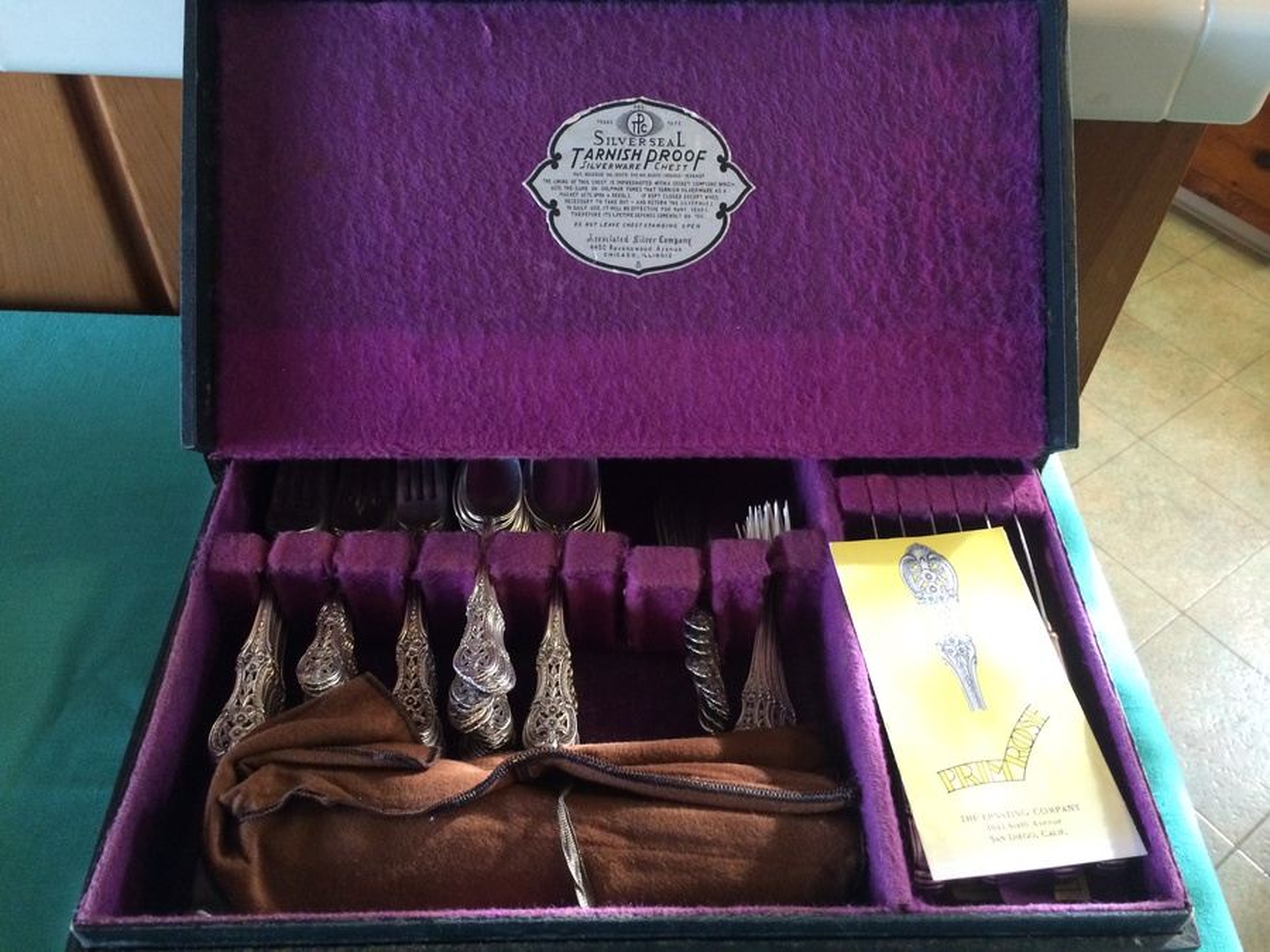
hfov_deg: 60.0
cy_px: 476
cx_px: 635
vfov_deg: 46.8
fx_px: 1101
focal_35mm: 30
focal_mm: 4.12
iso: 320
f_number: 2.2
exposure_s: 1/30
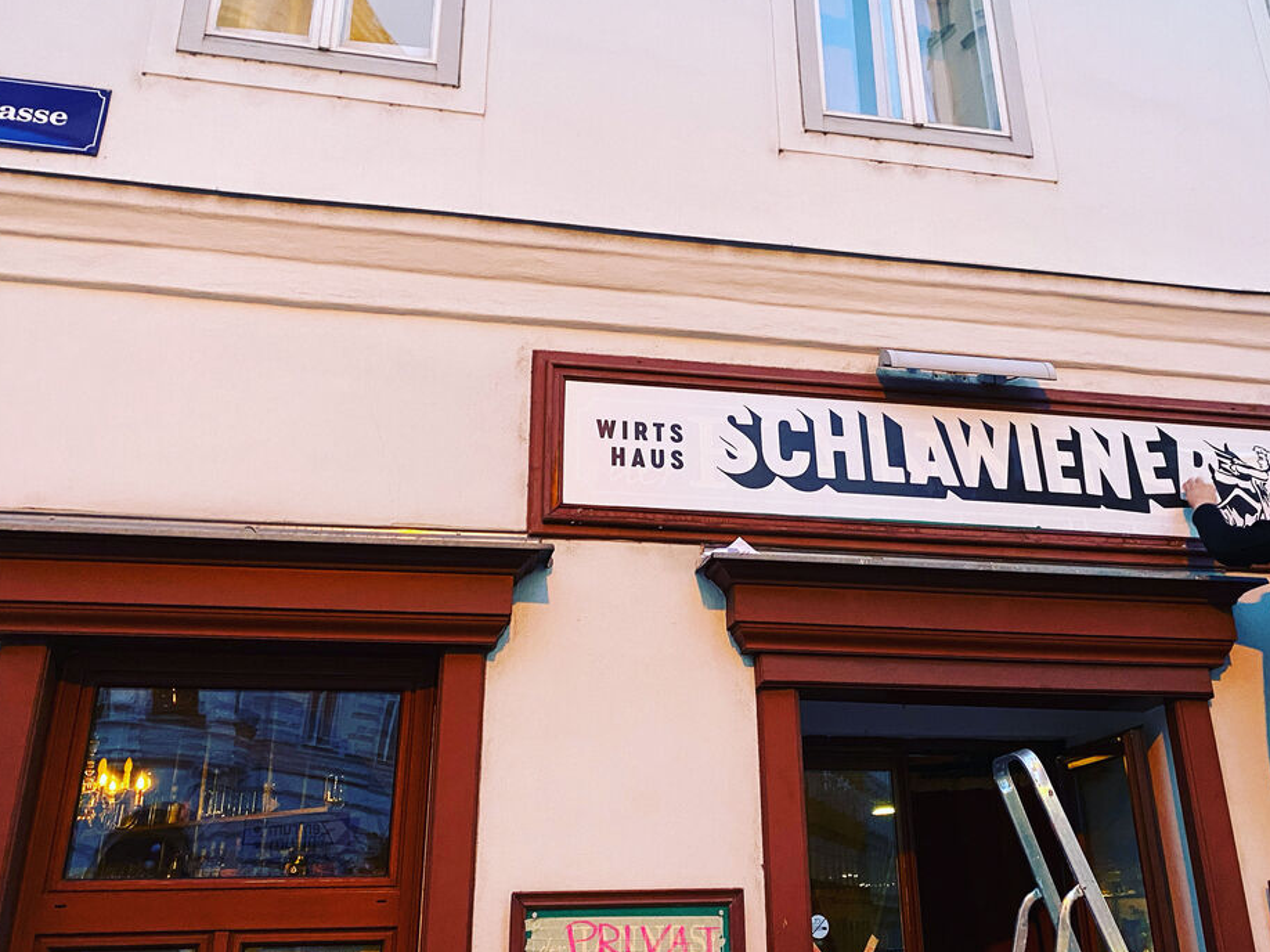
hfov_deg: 53.9
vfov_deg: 41.5
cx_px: 688
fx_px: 1247
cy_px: 372
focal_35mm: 34
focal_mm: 4.25
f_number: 1.8
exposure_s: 1/33
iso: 400
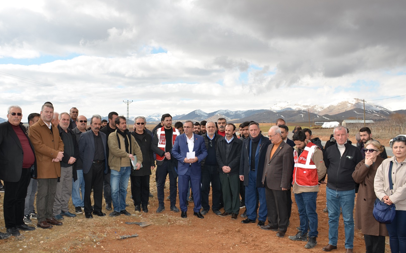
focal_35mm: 32
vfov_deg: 39.4
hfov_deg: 59.6
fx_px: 354
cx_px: 187
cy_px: 135
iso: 100
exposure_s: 1/250
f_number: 8
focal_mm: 18
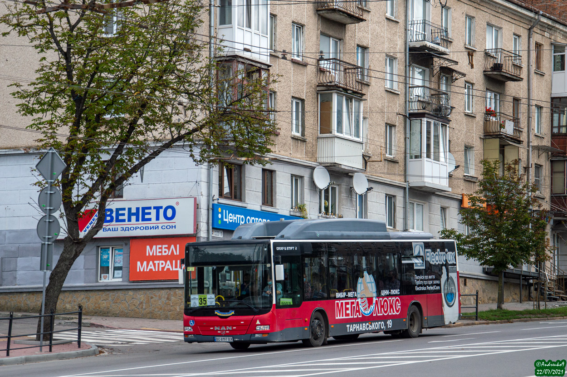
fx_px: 1652
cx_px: 284
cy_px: 188
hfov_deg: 19.5
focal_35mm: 105
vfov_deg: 13.0
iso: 200
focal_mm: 70
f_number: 7.1
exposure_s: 1/800
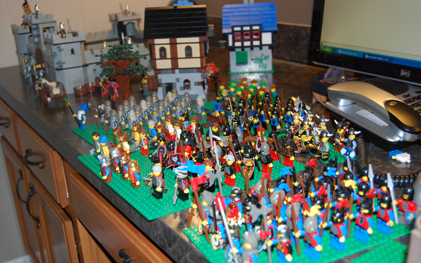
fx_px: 459
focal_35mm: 40
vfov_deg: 32.0
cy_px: 141
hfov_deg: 49.3
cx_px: 212
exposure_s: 1/60
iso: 400
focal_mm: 26
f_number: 4.2
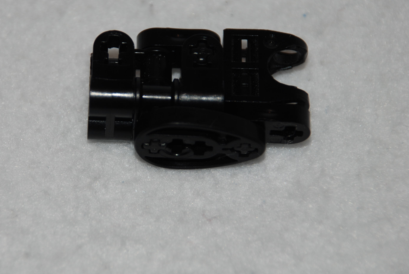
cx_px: 156
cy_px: 100
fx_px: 3239
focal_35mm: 285
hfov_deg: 7.2
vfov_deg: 4.8
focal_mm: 135
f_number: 5.6
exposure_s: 1/60
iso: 100
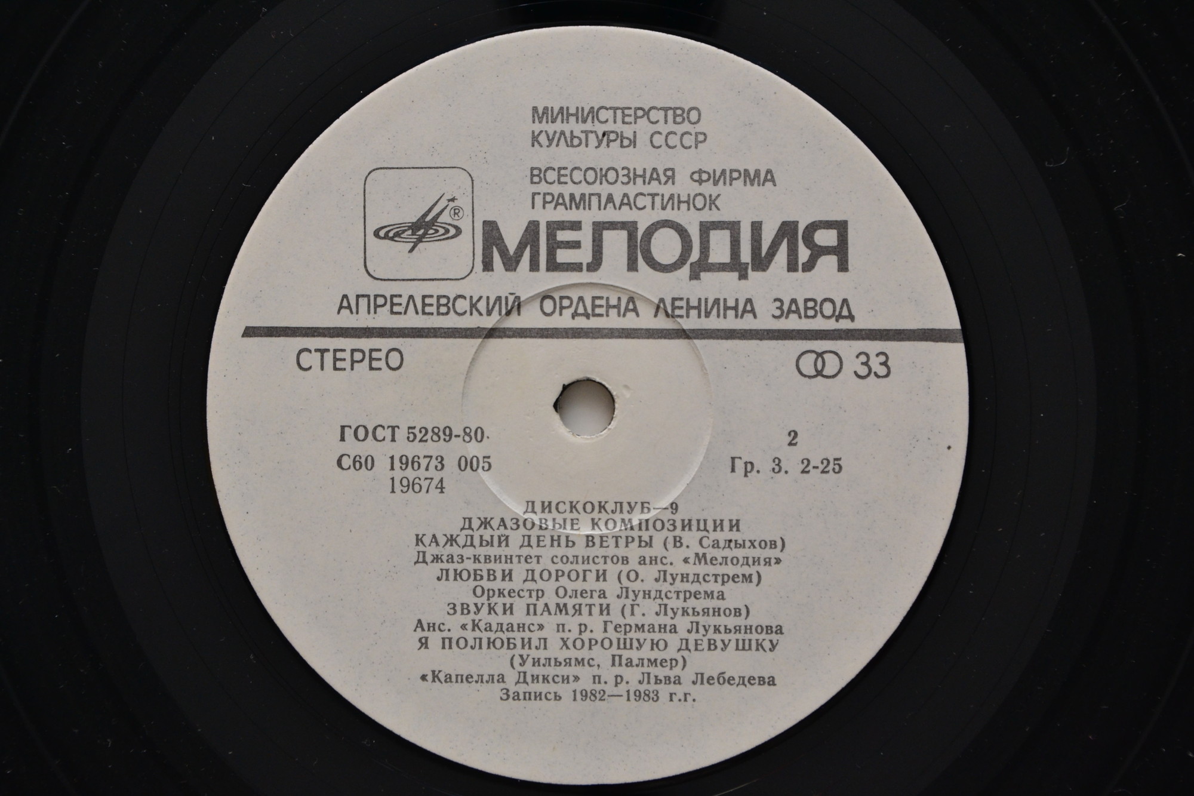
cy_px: 398
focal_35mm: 105
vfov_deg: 13.0
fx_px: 3482
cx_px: 597
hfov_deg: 19.5
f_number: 7.1
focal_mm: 70
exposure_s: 1/200
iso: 800
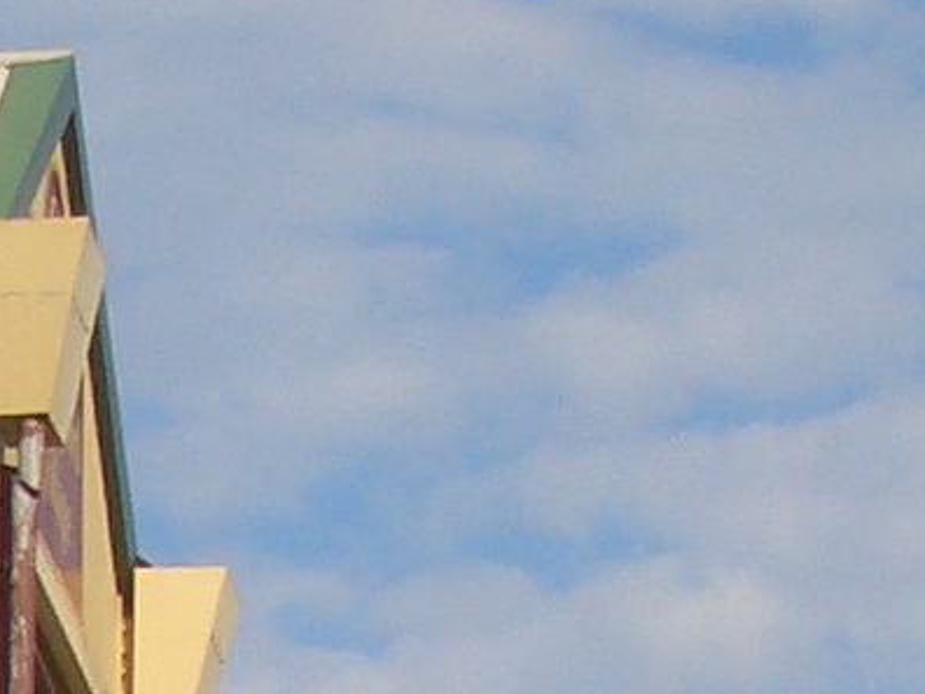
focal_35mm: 401
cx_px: -715
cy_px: 2096
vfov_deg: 3.6
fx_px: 10715
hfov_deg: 4.9
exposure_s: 1/400
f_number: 5.6
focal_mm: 10.2
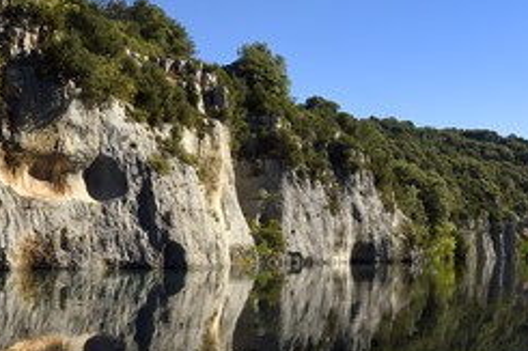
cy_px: 250
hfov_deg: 41.0
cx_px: 216
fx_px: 704
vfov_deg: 27.8
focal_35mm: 48
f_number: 14
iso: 200
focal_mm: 28
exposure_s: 1/160
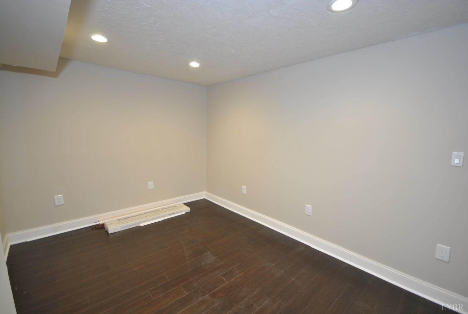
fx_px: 195
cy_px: 157
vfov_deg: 77.5
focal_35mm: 15
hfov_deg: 100.3
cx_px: 234
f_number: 4
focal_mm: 10
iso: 280
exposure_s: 1/30
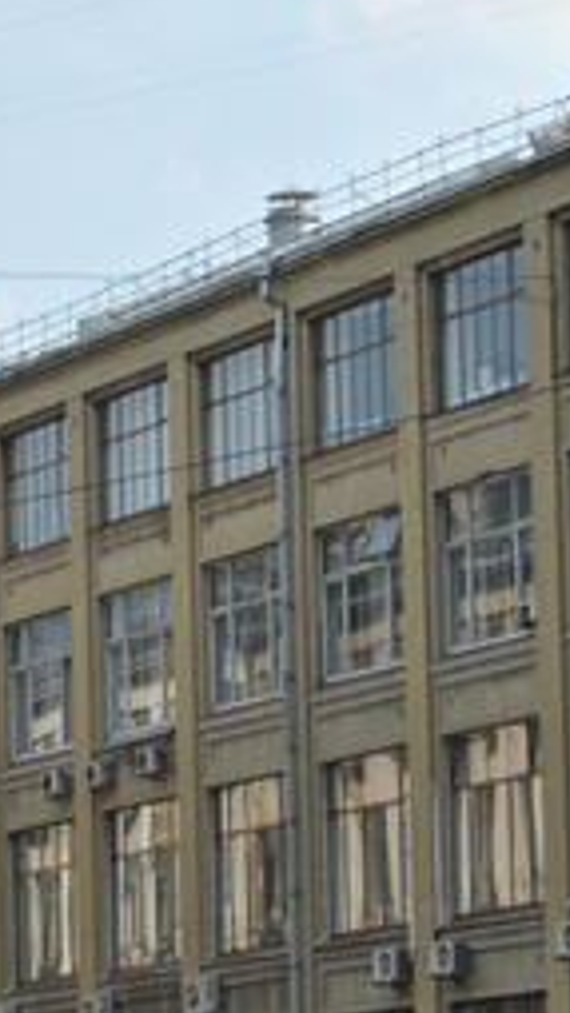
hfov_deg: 5.5
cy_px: 598
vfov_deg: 9.9
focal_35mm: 218
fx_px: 5862
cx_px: -311
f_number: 7.1
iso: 100
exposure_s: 1/200
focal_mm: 55
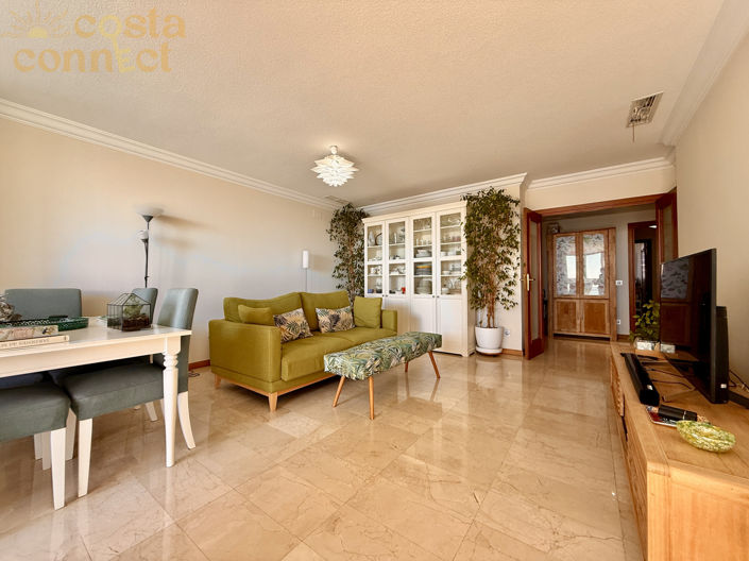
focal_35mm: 14
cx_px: 374
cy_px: 280
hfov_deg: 102.1
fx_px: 303
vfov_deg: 85.6
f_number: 2.2
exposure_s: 1/99
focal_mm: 2.22
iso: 125
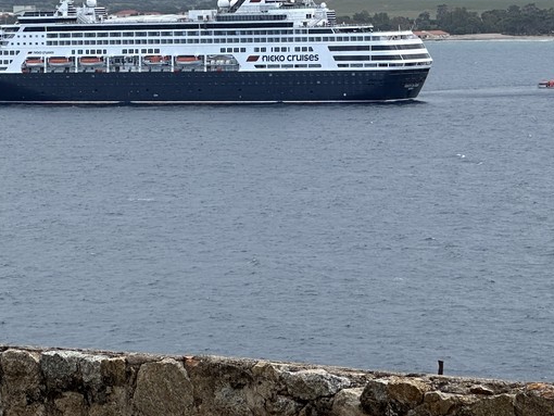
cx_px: 243
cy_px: -33
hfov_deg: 10.9
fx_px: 2898
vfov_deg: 8.2
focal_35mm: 181
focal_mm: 9
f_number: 2.8
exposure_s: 1/649
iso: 32
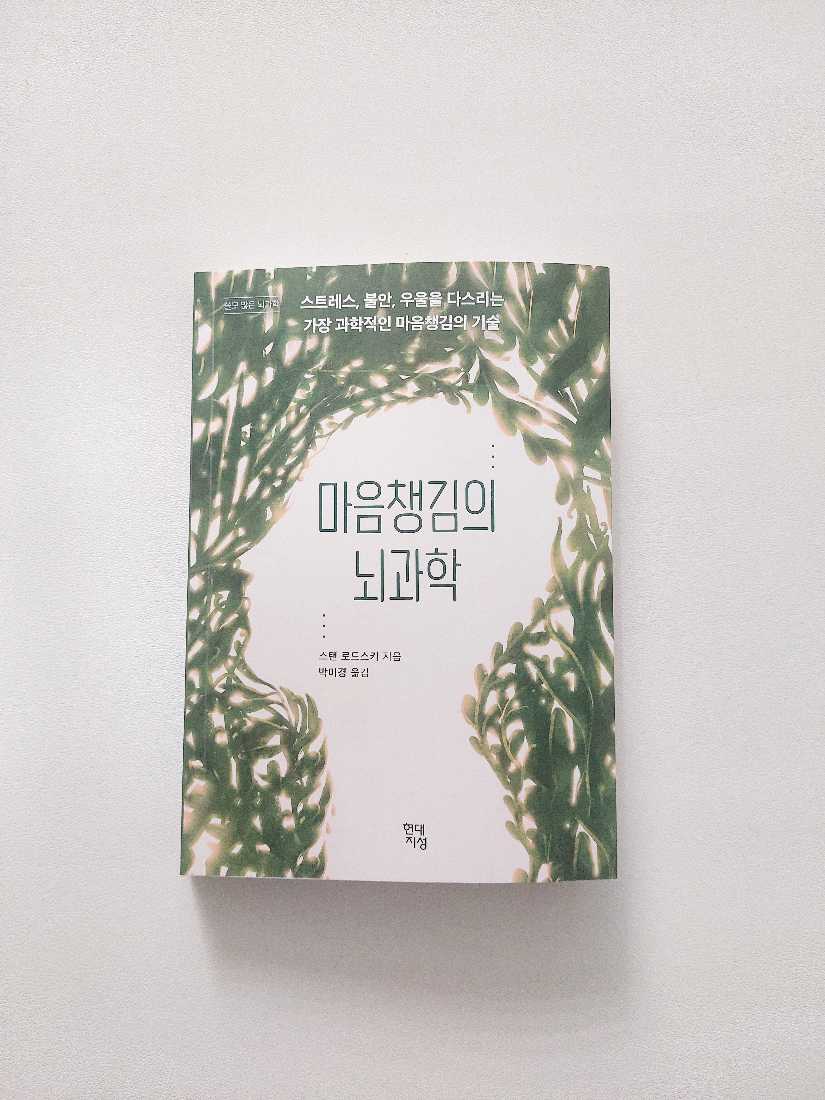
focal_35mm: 24
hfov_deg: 56.8
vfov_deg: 71.6
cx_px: 412
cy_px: 550
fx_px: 763
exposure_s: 1/60.2
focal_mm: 5.23
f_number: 1.8
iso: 250
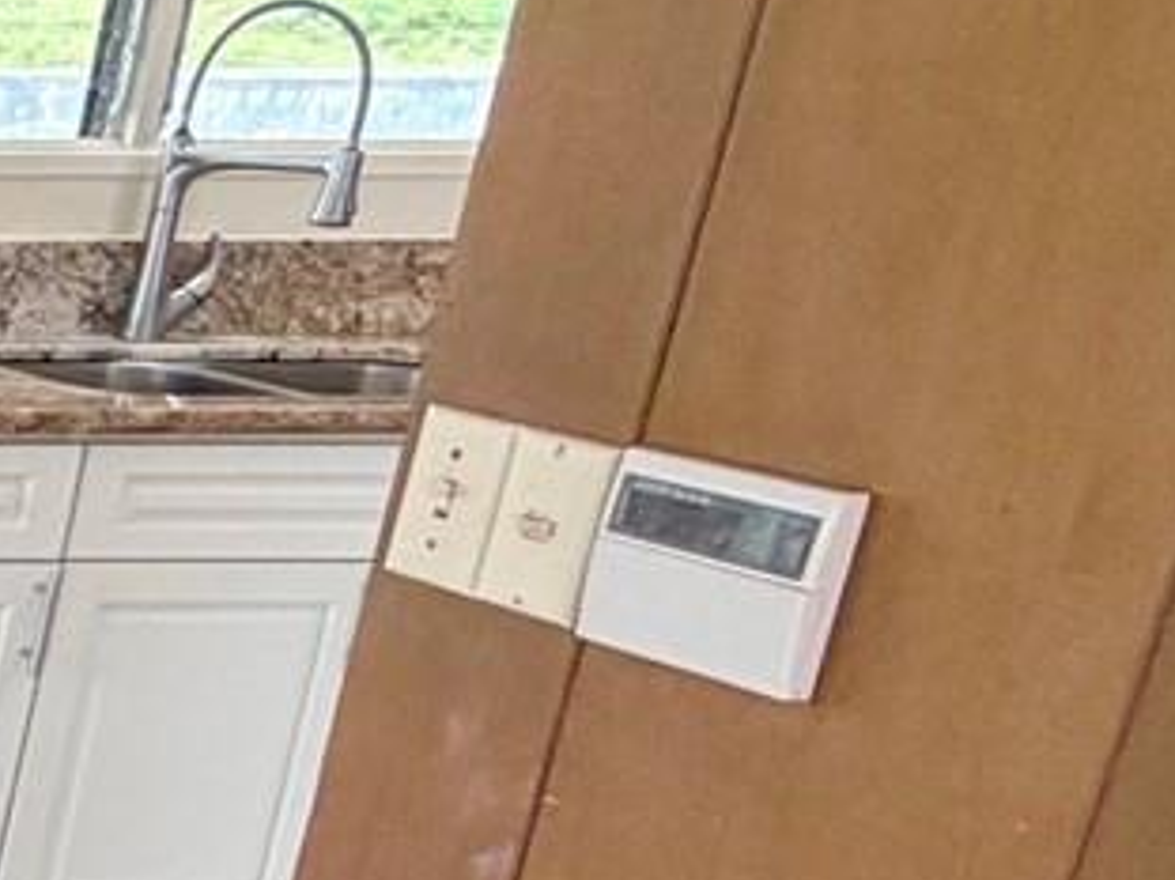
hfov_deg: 14.8
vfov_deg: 20.3
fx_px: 2443
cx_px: -1710
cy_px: 633
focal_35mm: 72
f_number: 2.2
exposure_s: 1/120
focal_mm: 2.22
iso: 80
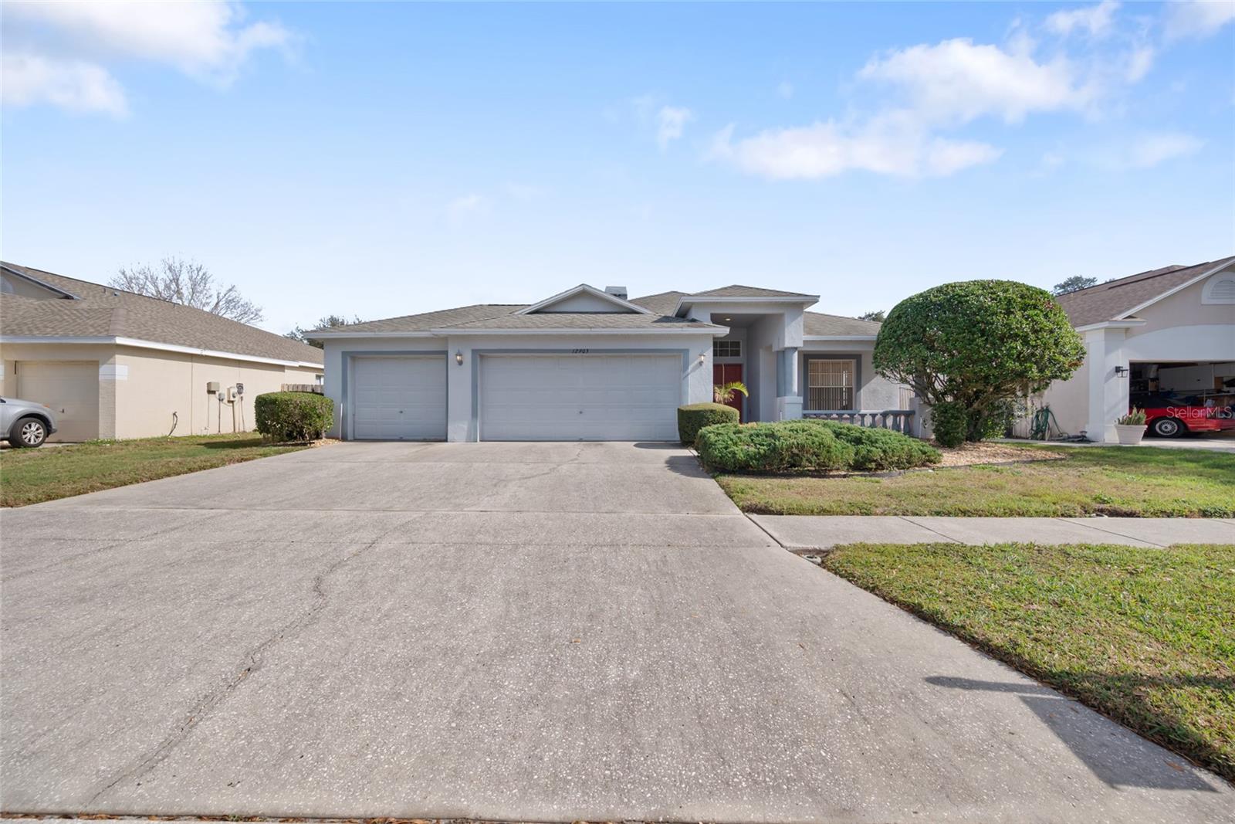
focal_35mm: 14
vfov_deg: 81.2
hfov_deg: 104.2
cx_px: 618
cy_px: 412
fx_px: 480
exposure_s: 1/200
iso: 250
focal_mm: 14
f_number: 6.3
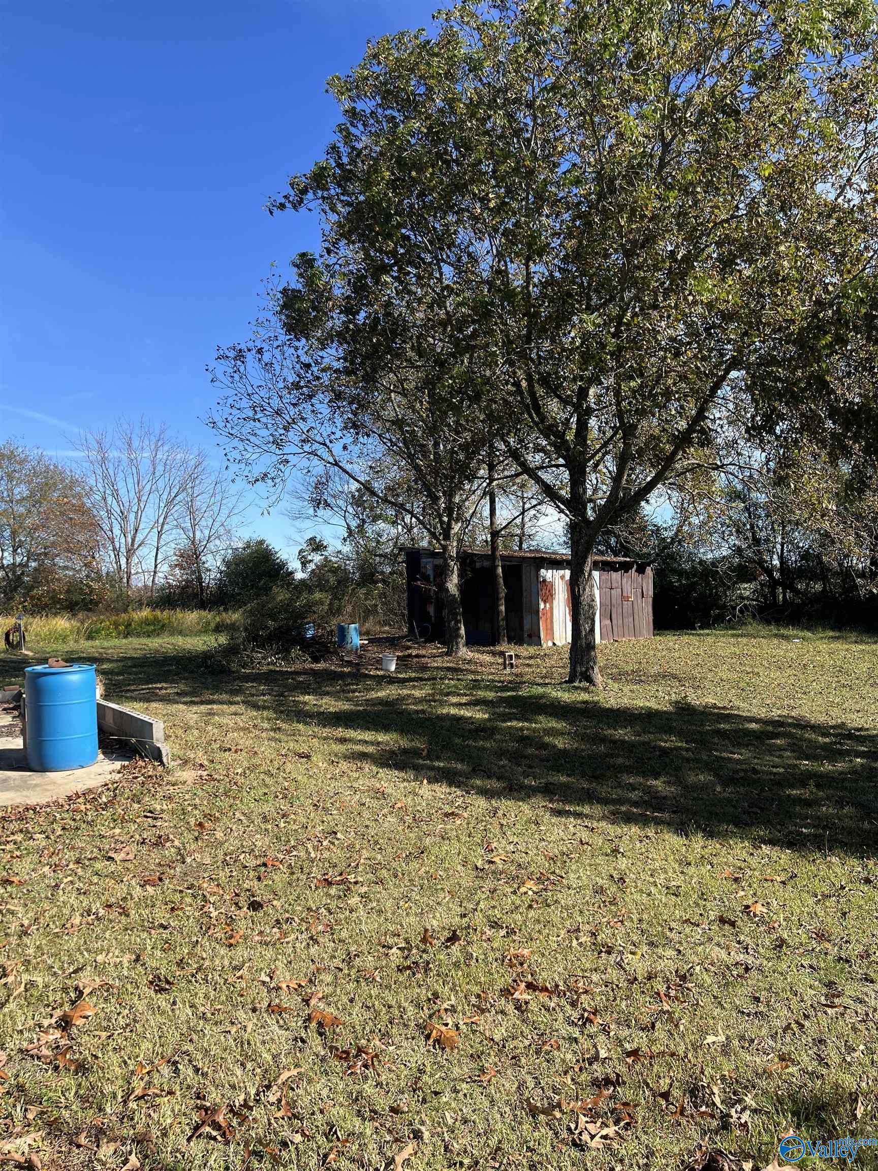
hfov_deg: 53.1
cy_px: 586
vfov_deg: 67.3
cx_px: 439
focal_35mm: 26
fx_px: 879
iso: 50
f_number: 1.5
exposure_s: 1/2252
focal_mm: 5.7
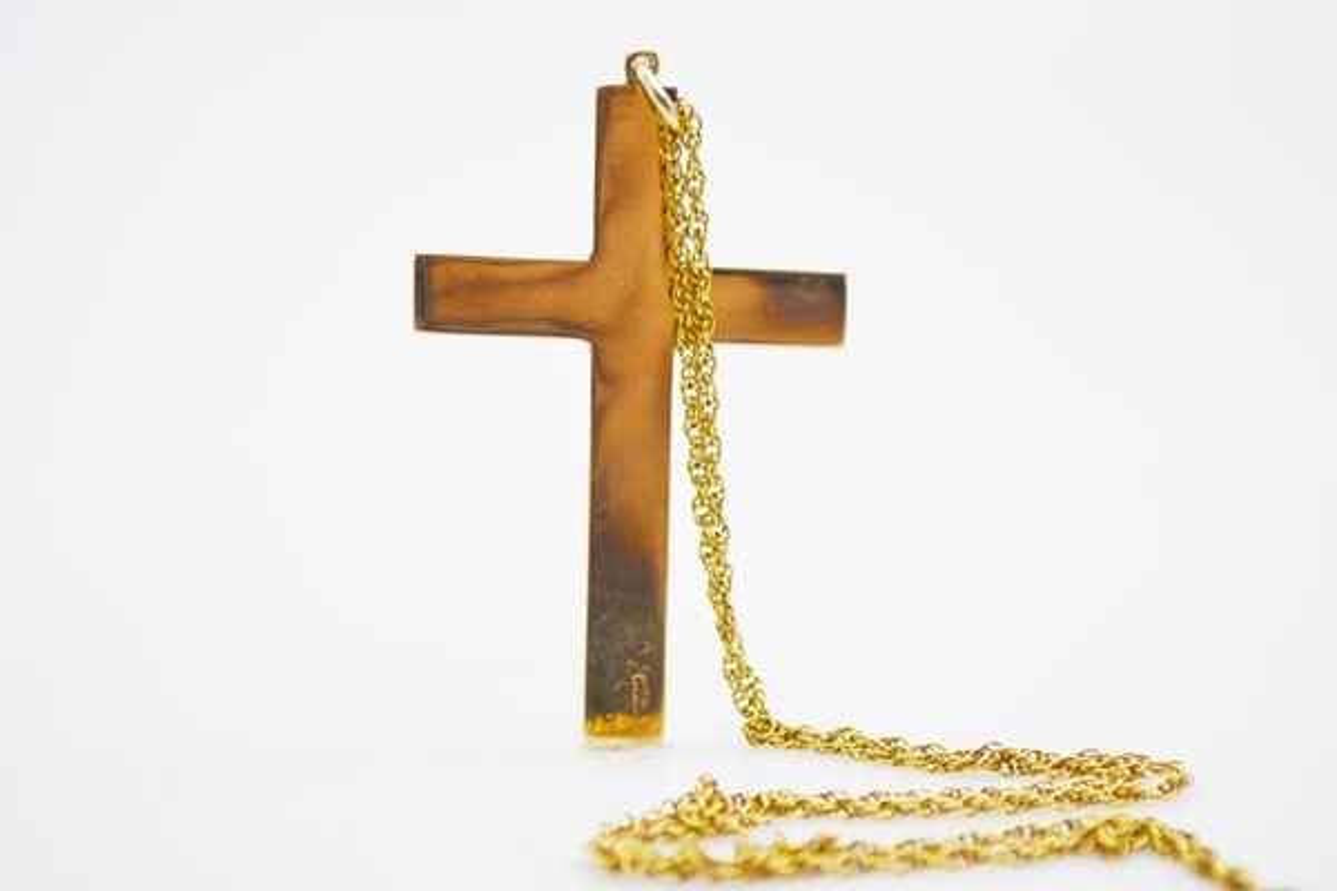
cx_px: 668
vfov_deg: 16.6
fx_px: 3064
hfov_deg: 24.6
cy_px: 446
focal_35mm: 82
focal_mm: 55
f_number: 5.6
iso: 200
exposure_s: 1/160
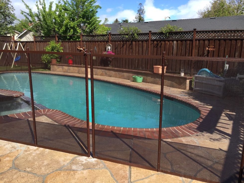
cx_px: 122
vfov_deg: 48.2
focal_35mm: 29
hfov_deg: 61.7
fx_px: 204
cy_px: 92
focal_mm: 4.15
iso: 32
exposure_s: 1/1199
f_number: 2.2
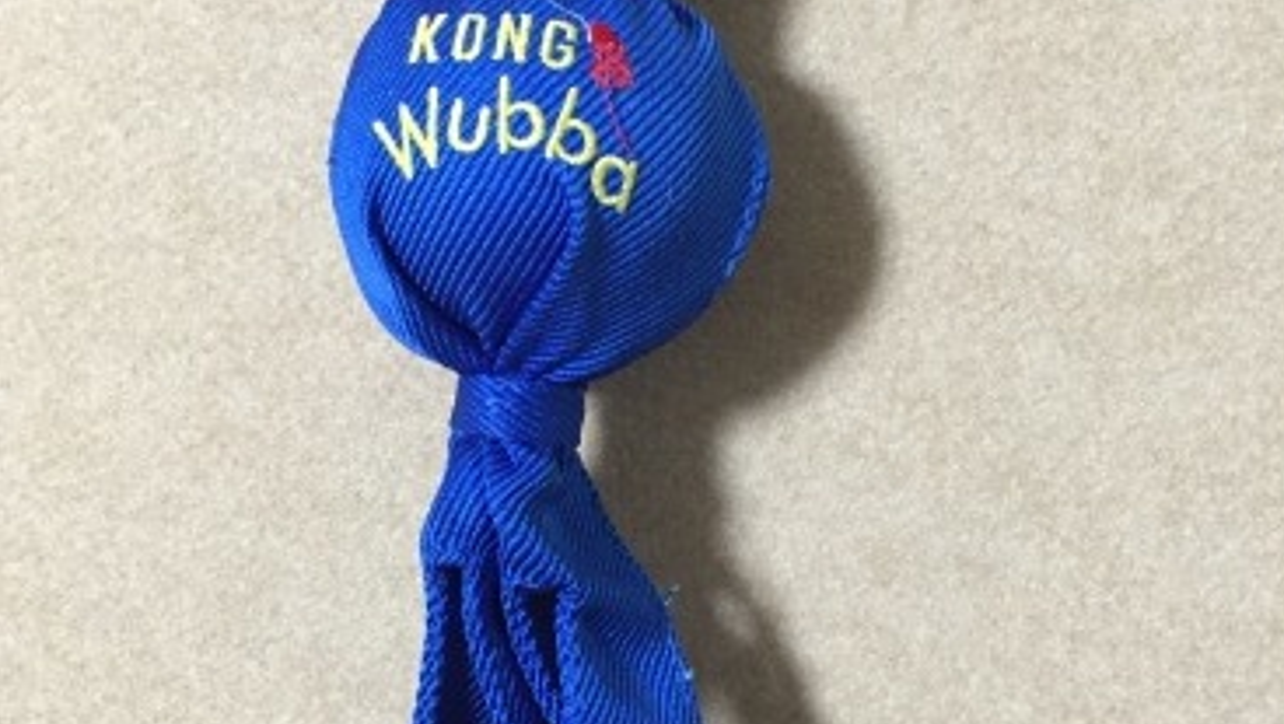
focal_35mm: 43
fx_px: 1465
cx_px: 649
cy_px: 423
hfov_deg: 47.3
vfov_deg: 27.7
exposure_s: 1/24
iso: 250
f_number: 2.2
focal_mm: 4.15
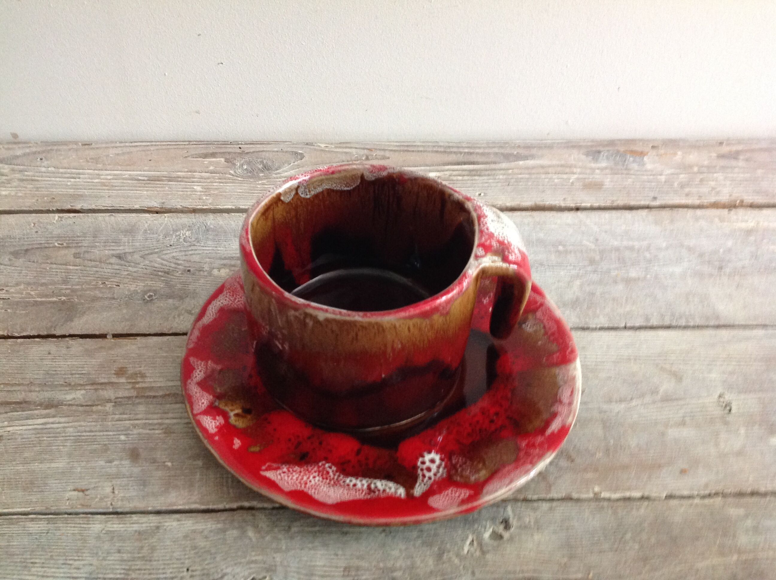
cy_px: 290
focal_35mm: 35
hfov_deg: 52.7
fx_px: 783
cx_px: 388
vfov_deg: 40.6
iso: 320
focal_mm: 4.28
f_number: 2.4
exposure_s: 1/15
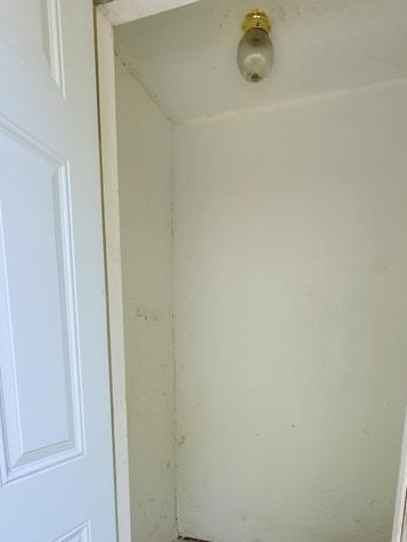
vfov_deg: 72.2
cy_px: 421
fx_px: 329
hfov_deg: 63.1
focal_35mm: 21
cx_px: 238
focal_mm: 2.2
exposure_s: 1/120
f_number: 2.2
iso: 64
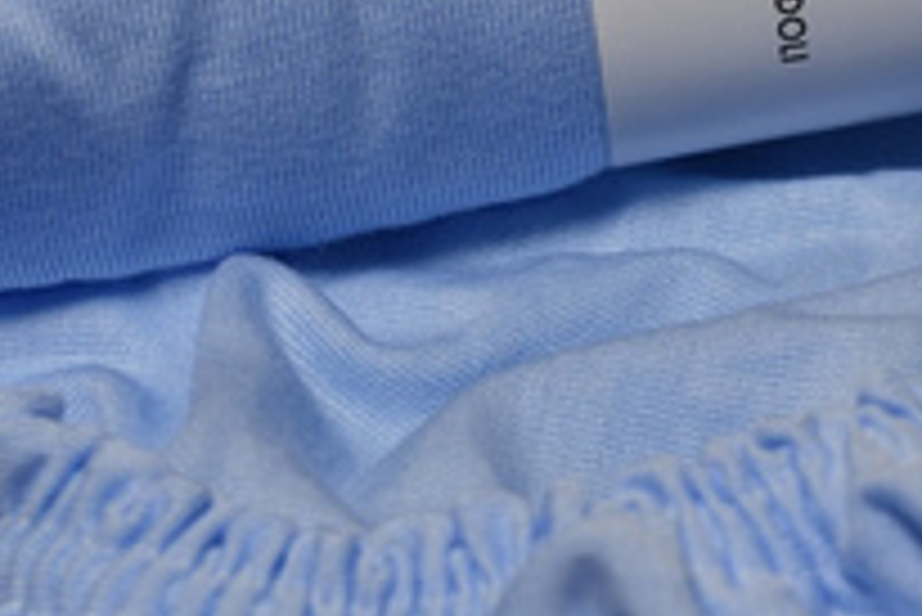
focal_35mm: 114
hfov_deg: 17.5
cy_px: -4
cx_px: 922
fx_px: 2922
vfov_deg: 11.9
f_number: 5.6
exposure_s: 1/250
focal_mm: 35
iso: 400
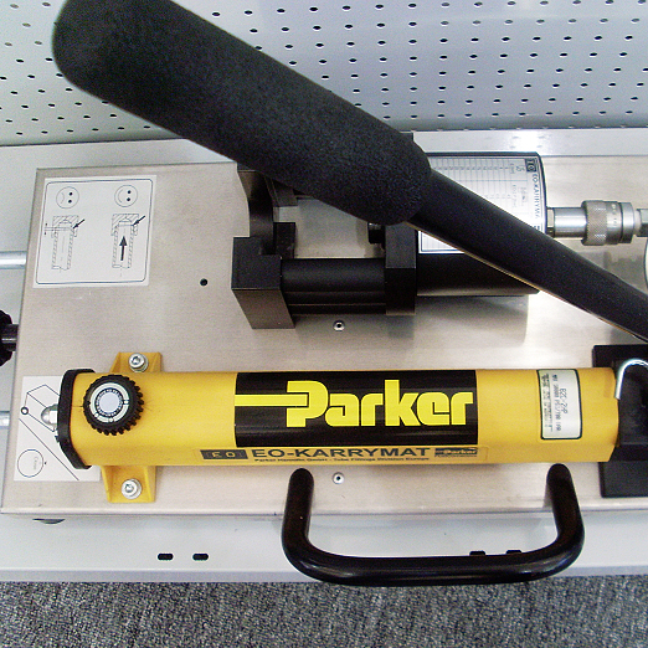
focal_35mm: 45
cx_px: 418
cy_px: 323
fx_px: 953
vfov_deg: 37.6
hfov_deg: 37.2
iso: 200
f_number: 3
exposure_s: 1/45
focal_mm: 6.3
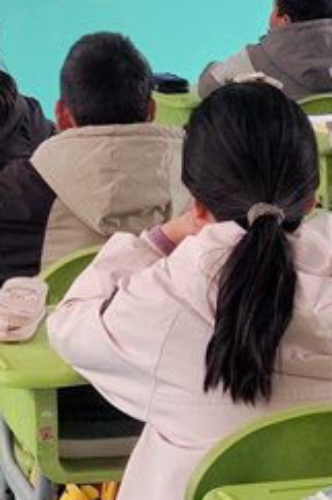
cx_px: -173
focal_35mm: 148
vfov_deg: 13.7
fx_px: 2050
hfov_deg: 9.0
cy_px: 27
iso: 92
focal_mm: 5.59
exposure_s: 1/100
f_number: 1.88
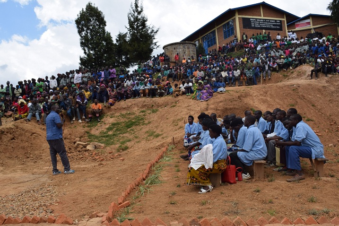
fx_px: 339
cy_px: 113
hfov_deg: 53.1
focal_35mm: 36
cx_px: 170
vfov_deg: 36.9
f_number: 9
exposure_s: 1/200
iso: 100
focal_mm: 24
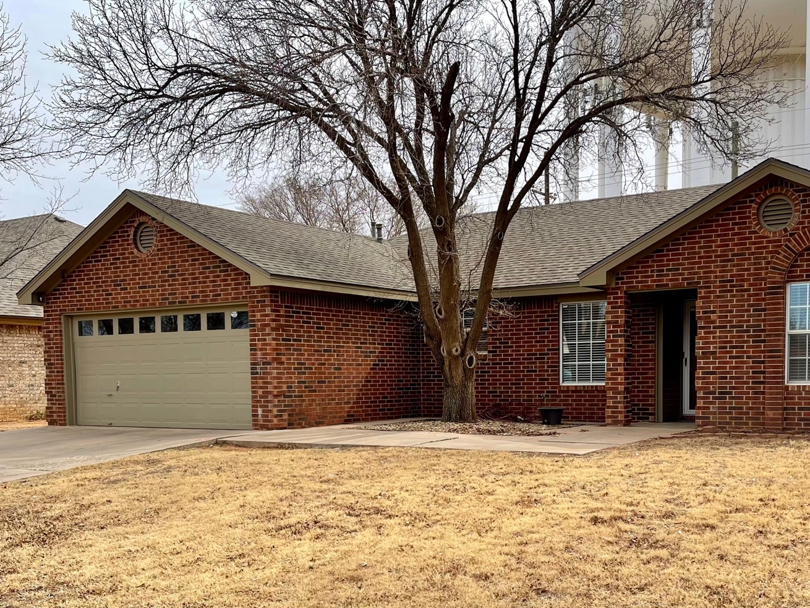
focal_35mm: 40
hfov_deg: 46.7
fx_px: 936
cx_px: 464
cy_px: 437
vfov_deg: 35.4
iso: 32
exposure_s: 1/2288
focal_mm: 5.1
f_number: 1.6
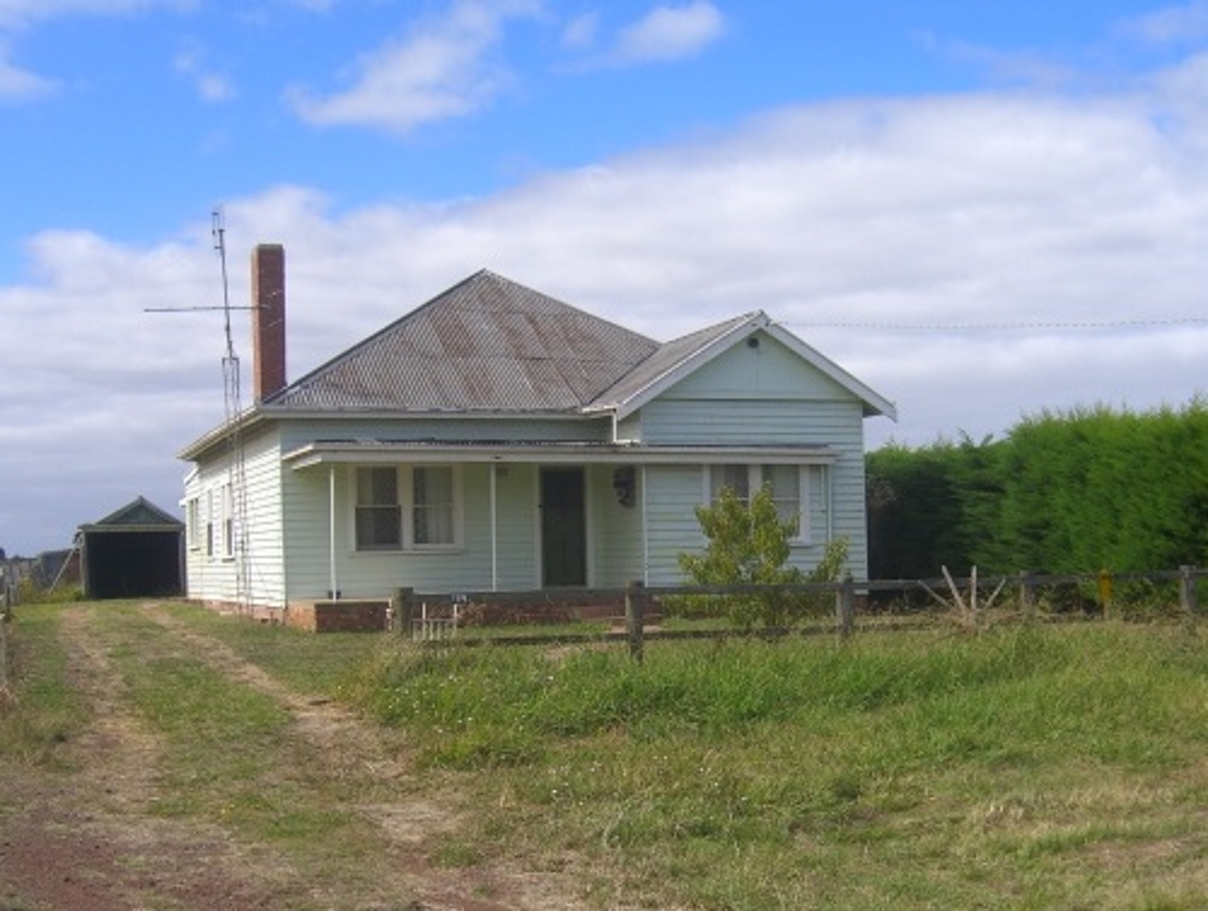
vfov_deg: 37.8
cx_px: 604
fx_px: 1329
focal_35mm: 38
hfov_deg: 48.9
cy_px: 456
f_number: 8
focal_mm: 7.9
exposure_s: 1/200
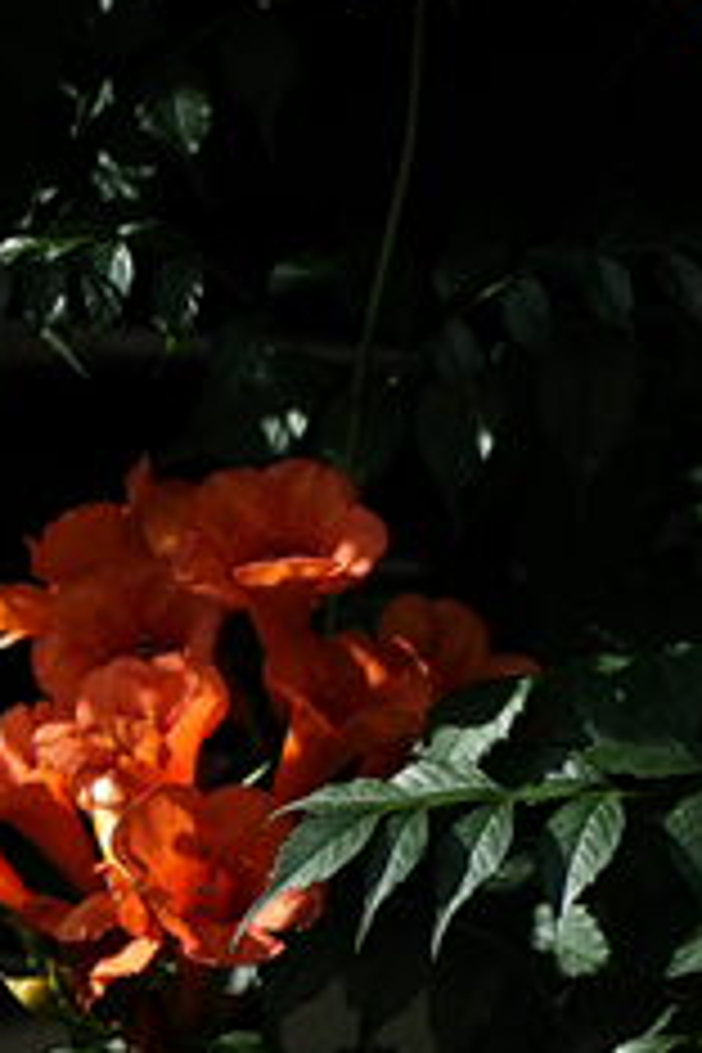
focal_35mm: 520
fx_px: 15209
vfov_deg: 4.0
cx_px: -68
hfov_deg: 2.6
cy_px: 999
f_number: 5.6
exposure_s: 1/500
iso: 100
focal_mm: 90
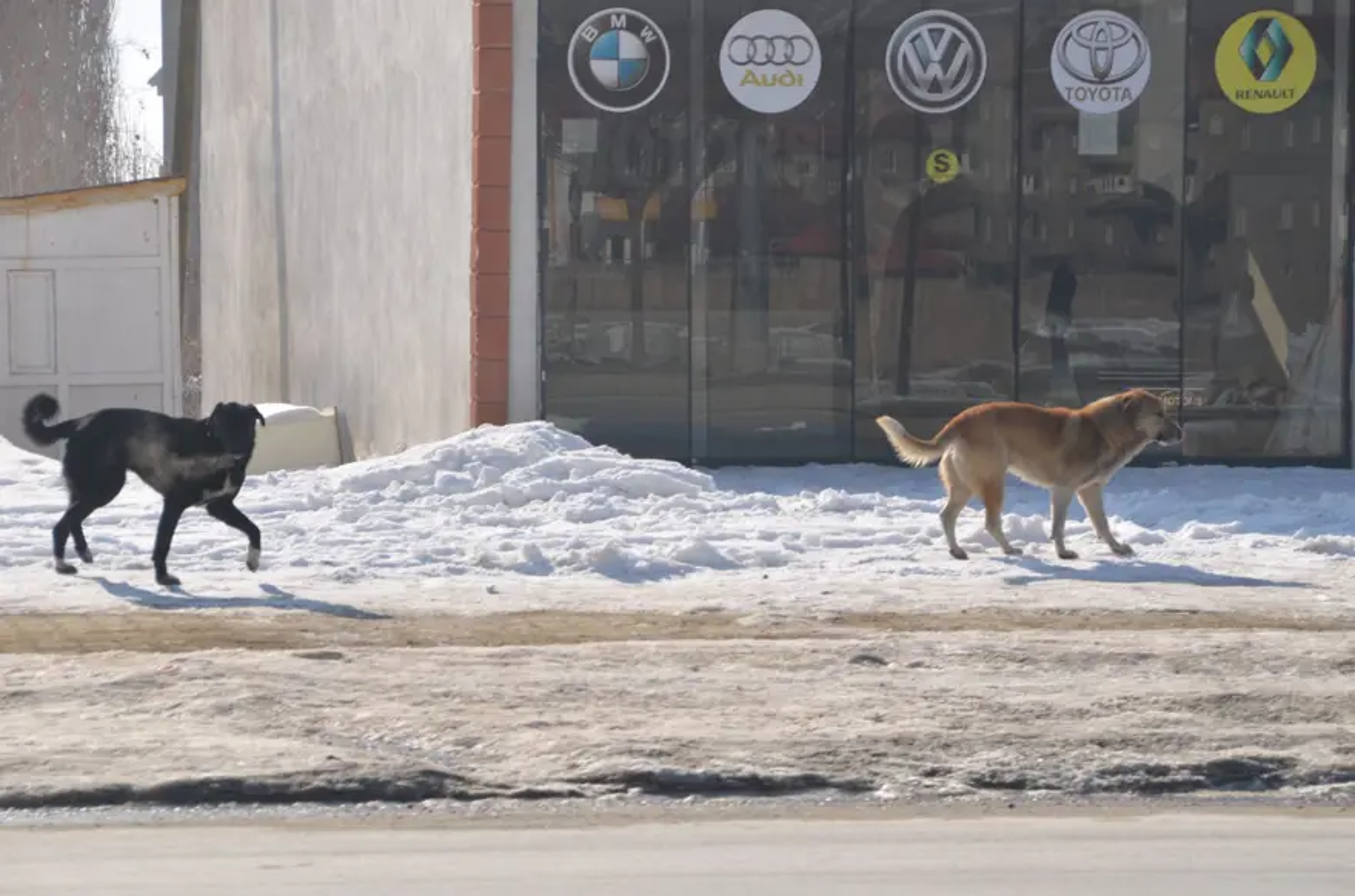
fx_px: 6533
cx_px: 678
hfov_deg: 11.8
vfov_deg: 7.8
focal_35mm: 174
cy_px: 448
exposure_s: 1/250
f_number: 10
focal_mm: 116
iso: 100
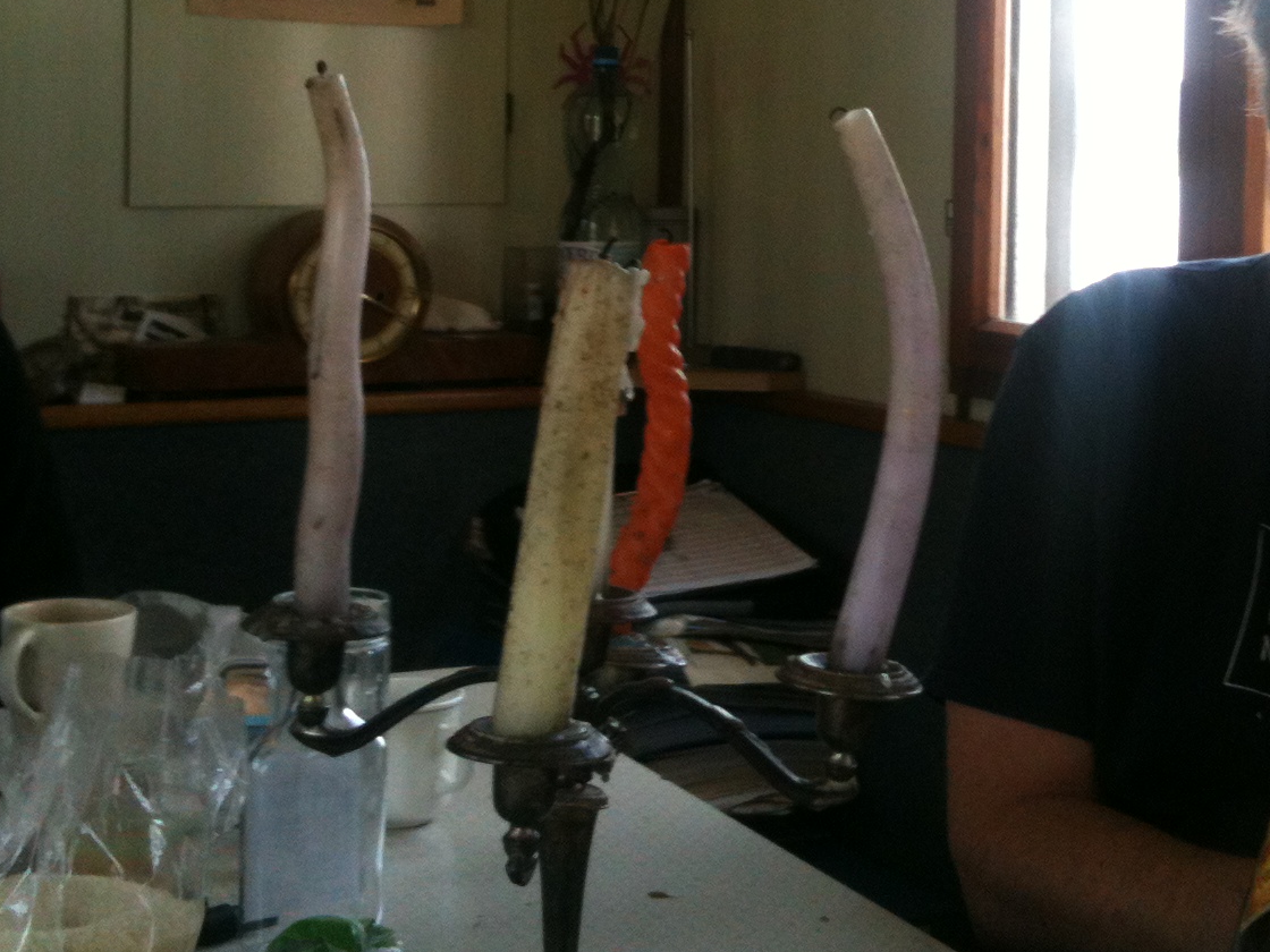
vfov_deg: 22.5
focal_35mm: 64
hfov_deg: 30.2
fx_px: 2348
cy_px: 151
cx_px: 744
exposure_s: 1/120
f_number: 2.8
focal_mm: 3.85
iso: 100
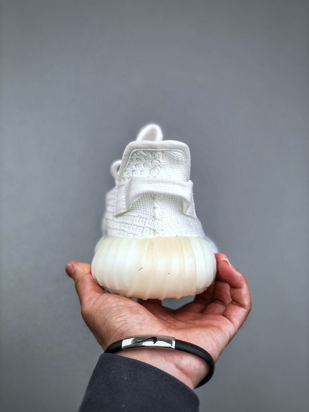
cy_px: 206
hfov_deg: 25.7
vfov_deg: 33.8
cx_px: 154
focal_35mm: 57
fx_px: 678
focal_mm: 6.6
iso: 25
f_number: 2.8
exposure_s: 1/100
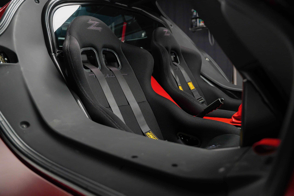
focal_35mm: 31
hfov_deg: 60.1
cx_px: 147
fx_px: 254
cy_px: 98
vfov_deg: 42.2
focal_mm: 31.1
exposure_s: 1/40
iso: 1600
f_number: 2.8
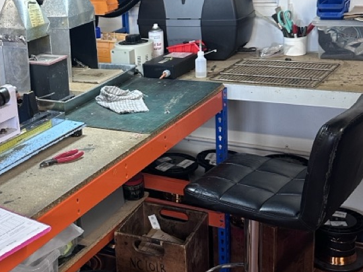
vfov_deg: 25.6
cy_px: 109
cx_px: 53
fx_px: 598
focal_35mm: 57
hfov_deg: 32.5
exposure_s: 1/100
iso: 200
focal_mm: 6.86
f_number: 1.78
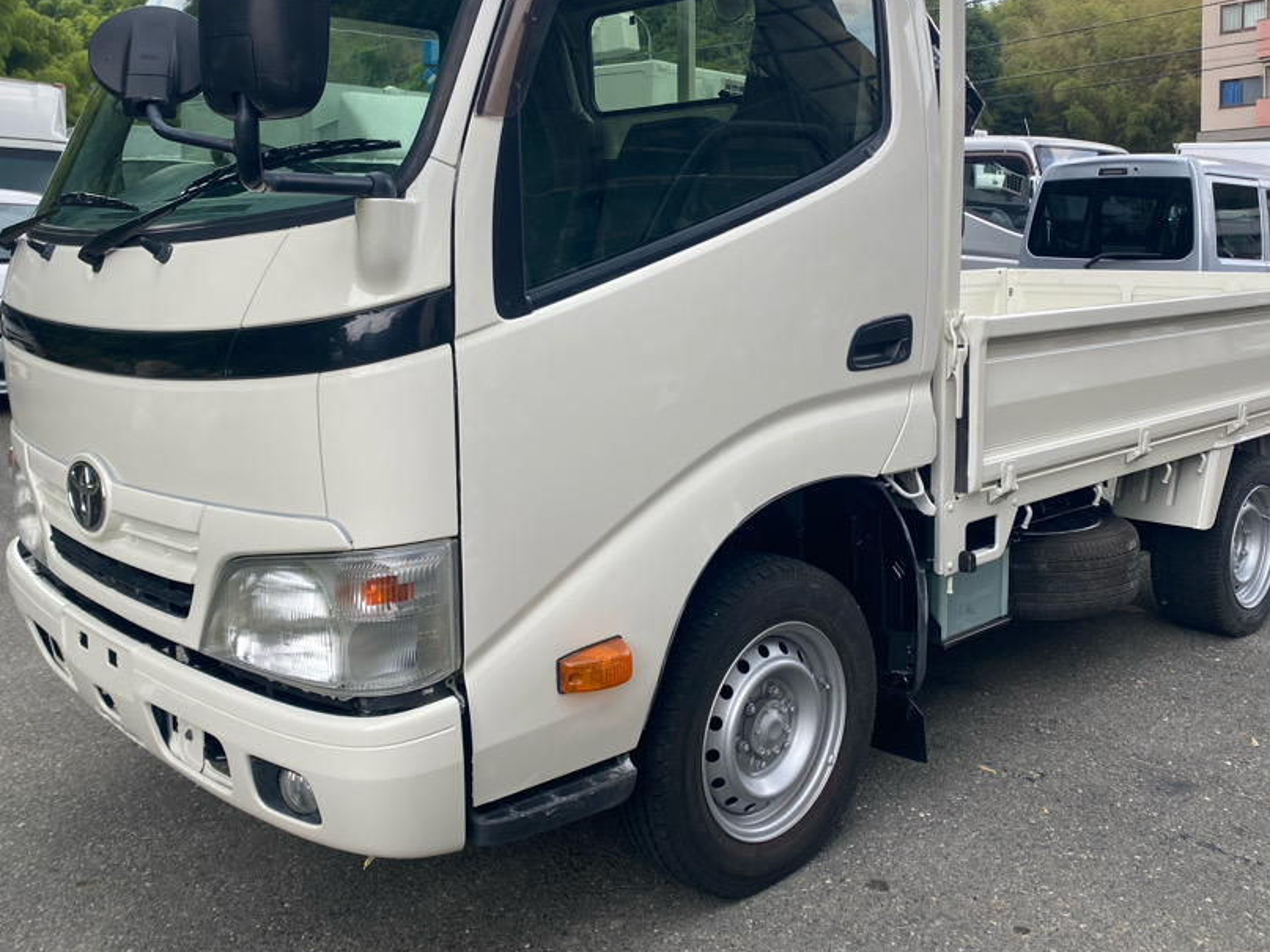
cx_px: 655
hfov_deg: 55.3
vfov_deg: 42.8
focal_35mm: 33
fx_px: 1211
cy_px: 392
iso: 32
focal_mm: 4.25
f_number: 1.8
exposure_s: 1/597
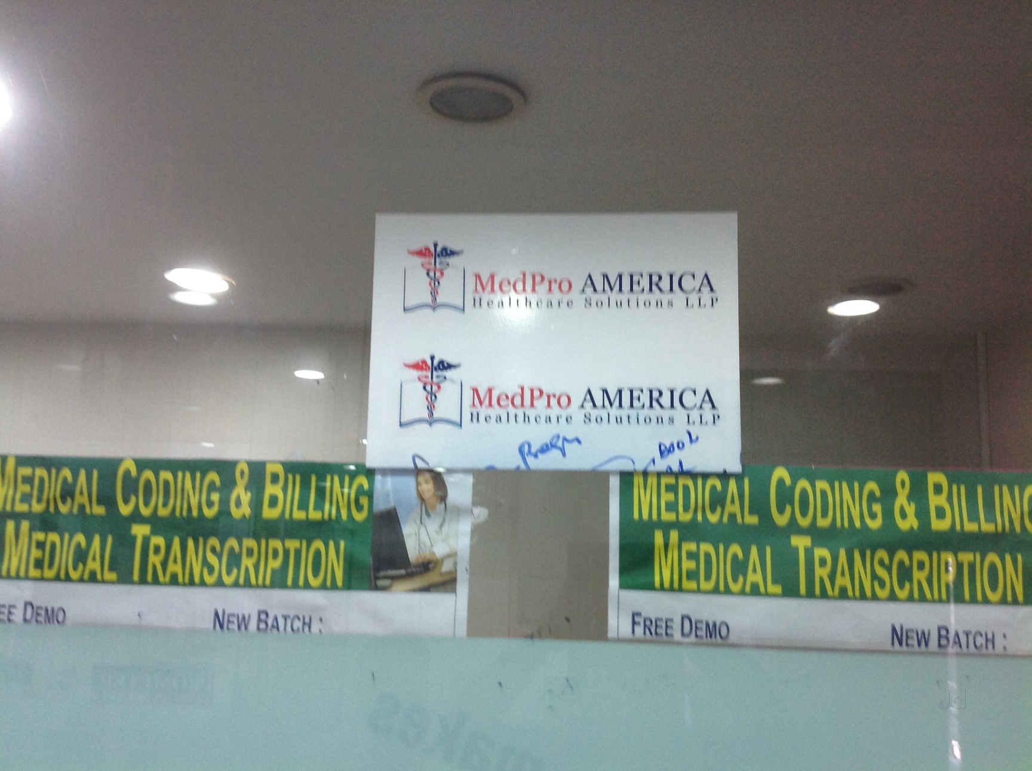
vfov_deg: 40.6
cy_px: 386
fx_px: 1042
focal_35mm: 35
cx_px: 516
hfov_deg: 52.7
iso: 100
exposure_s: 1/15
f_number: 2.4
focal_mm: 4.28
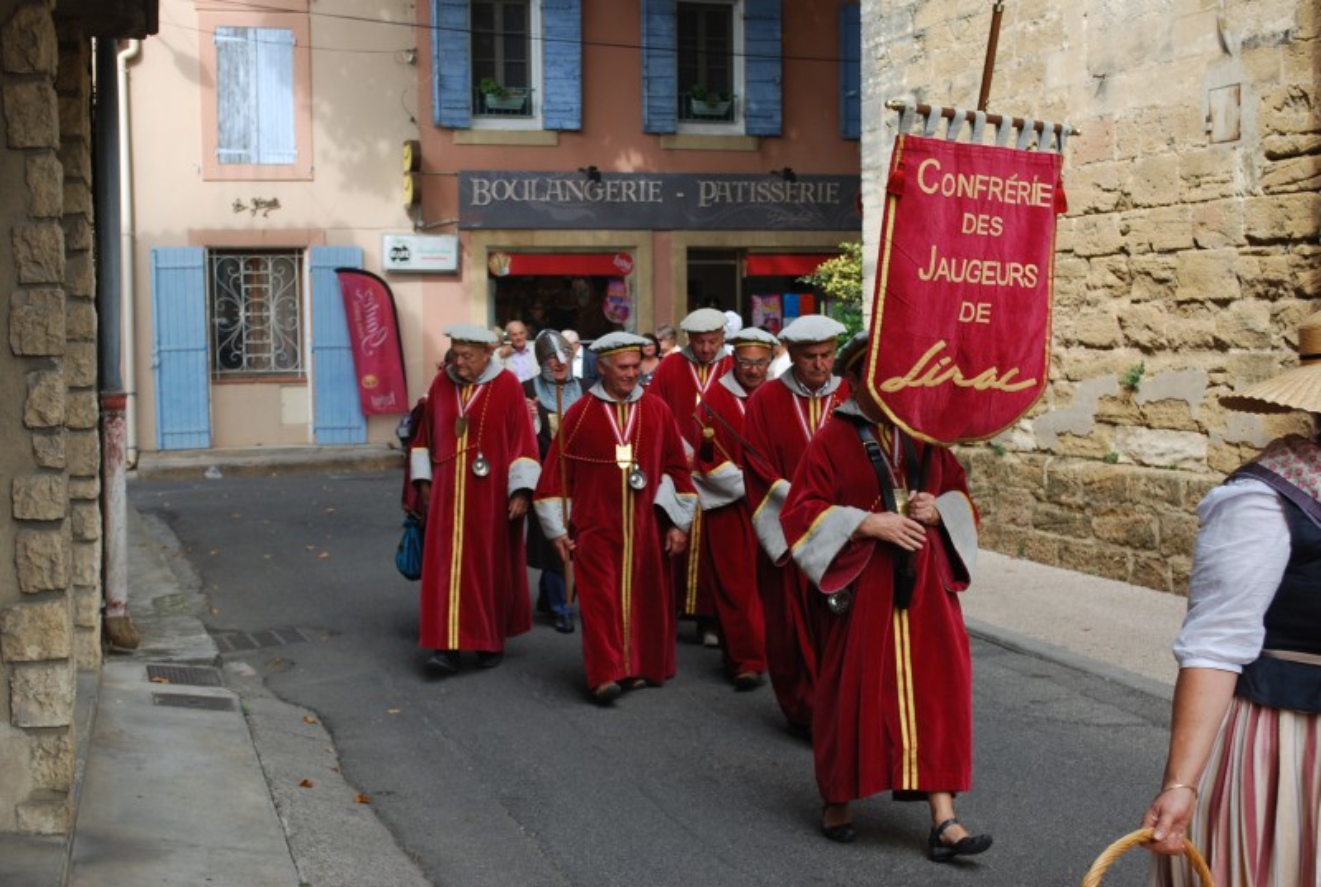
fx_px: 1930
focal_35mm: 52
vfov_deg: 25.9
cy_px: 444
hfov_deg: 37.8
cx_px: 660
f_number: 5.6
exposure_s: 1/125
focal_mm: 35
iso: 110
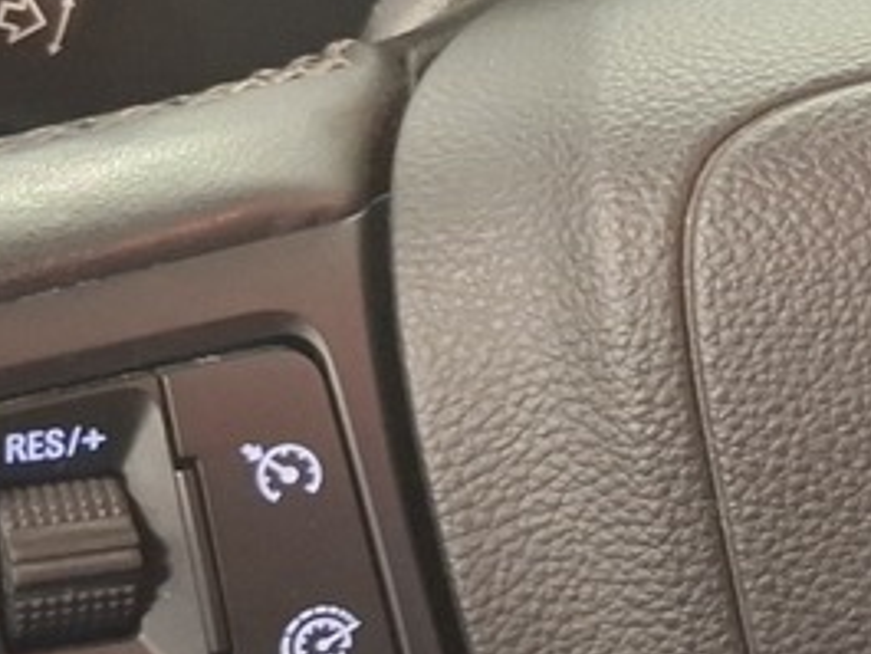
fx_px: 3147
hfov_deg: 14.6
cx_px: 1331
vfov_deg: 11.9
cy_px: 283
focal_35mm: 125
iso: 800
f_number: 1.8
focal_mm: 5.54
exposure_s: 1/20
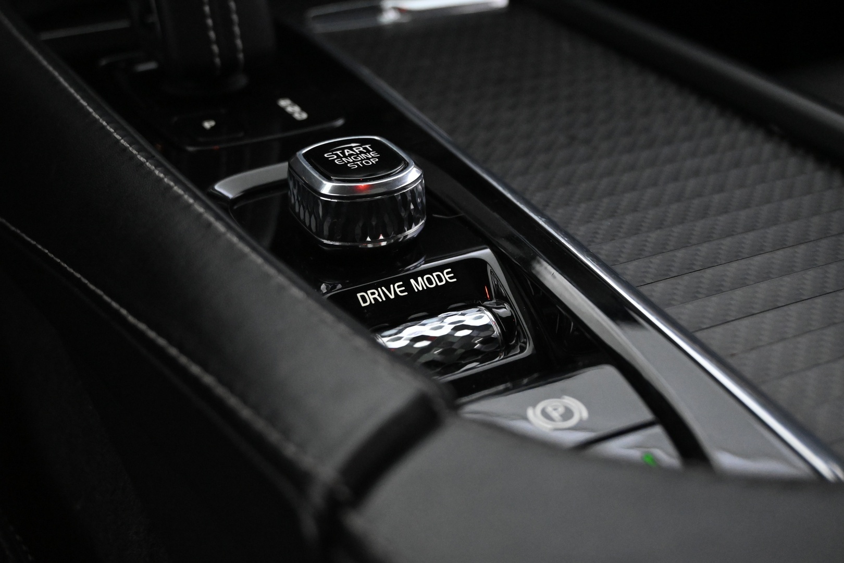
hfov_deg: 41.7
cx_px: 422
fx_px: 1108
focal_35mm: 47
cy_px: 282
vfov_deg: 28.5
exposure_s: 1/50
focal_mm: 31.5
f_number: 5
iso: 5600
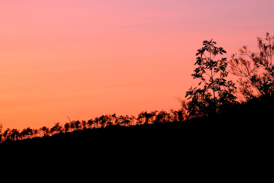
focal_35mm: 183
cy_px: 92
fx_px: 1393
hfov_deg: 11.2
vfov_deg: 7.5
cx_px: 137
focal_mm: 121.8
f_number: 16
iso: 6400
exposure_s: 1/17
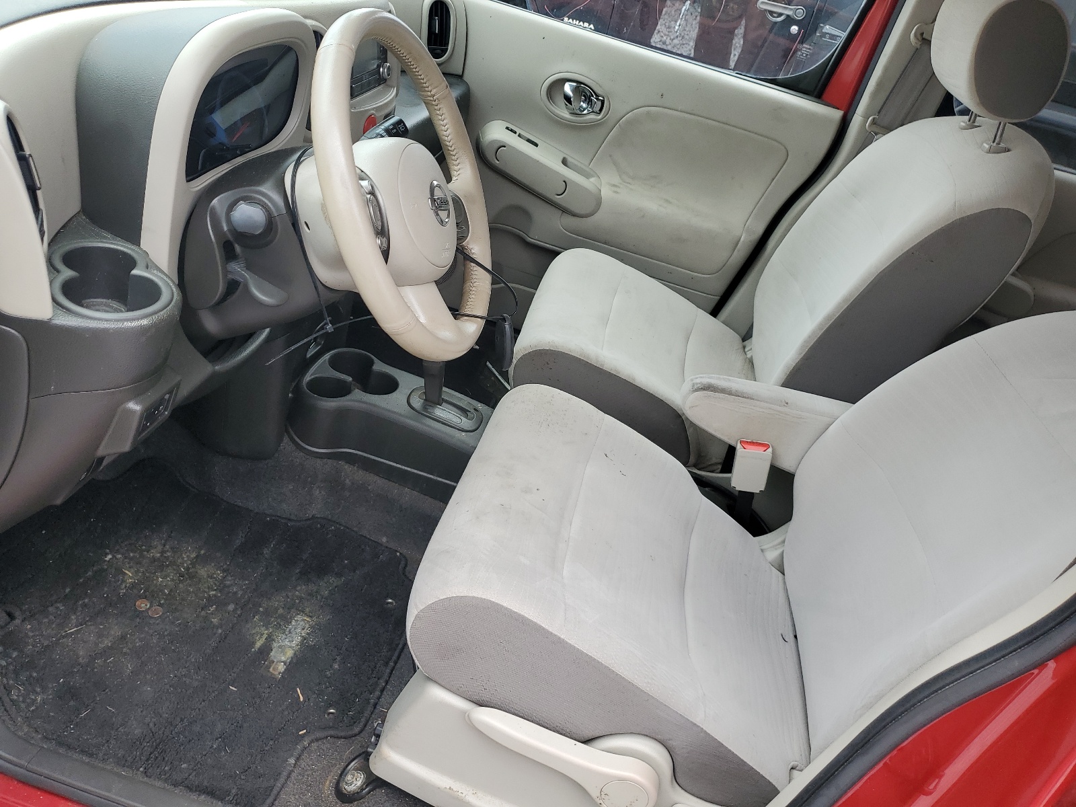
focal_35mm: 26
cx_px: 538
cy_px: 404
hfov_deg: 67.3
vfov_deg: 53.1
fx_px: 808
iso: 50
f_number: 1.5
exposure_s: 1/476
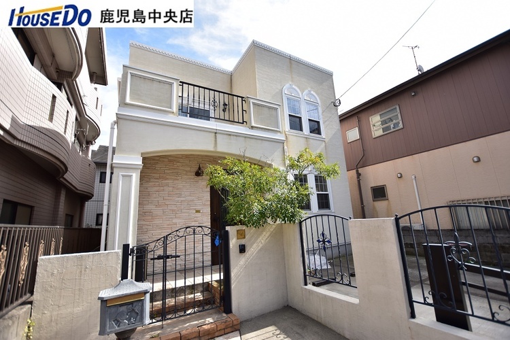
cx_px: 255
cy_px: 170
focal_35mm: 15
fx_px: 212
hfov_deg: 100.4
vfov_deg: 77.3
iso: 160
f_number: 3.5
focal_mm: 10
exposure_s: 1/1000
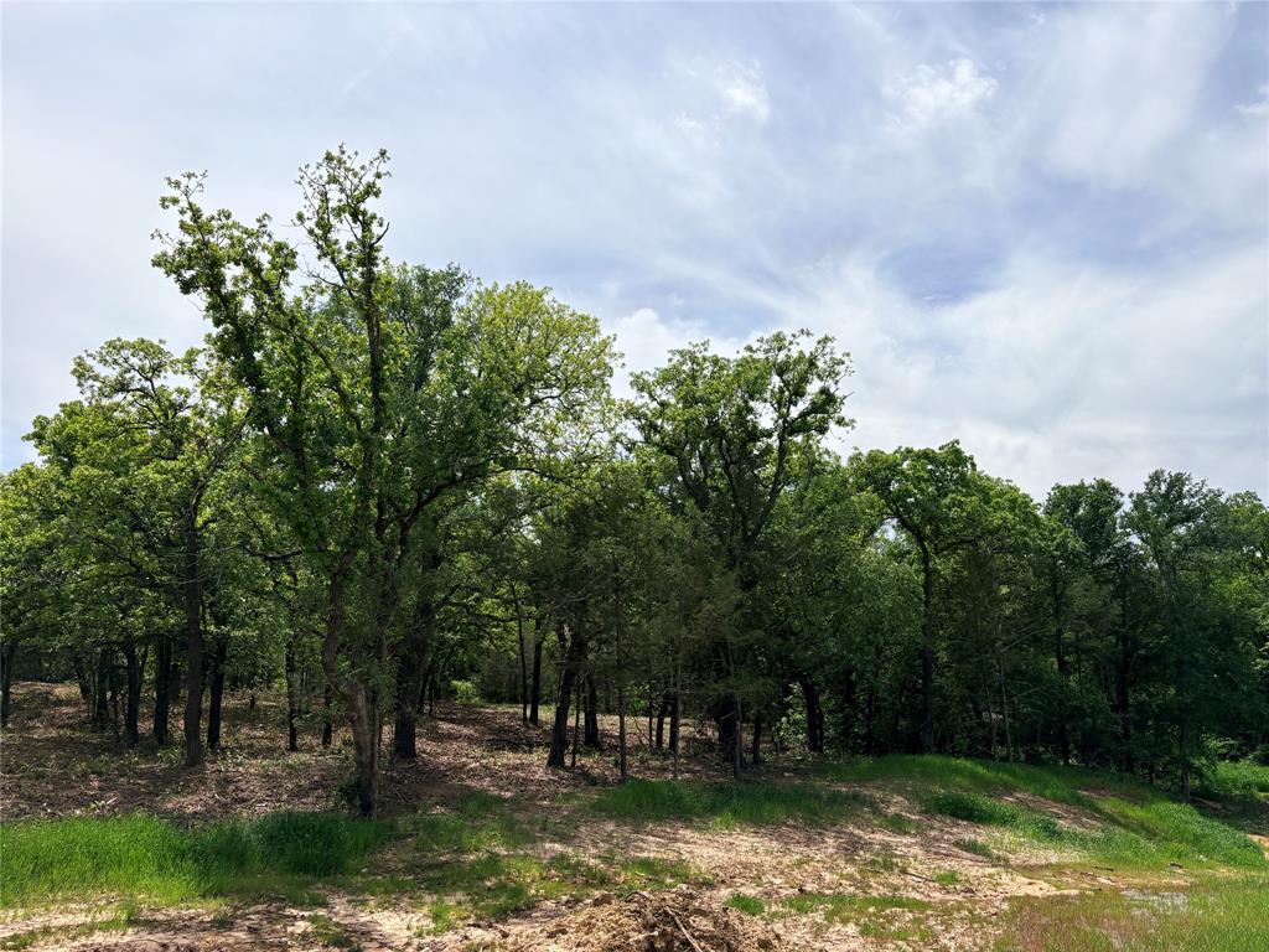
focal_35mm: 26
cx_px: 634
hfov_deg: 67.3
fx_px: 953
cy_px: 476
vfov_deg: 53.1
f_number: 1.6
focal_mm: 5.96
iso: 50
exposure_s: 1/6993
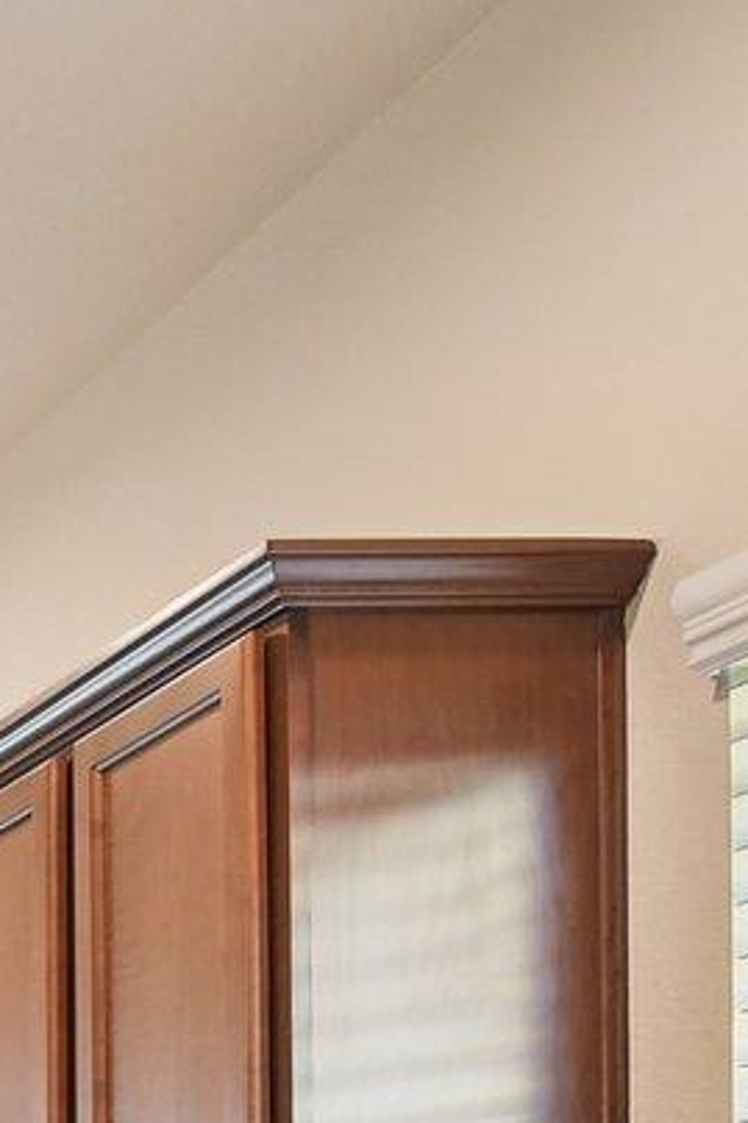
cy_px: 1375
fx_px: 2371
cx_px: -1146
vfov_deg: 24.1
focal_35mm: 76
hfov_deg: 12.8
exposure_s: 1/13
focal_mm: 10
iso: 400
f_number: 8
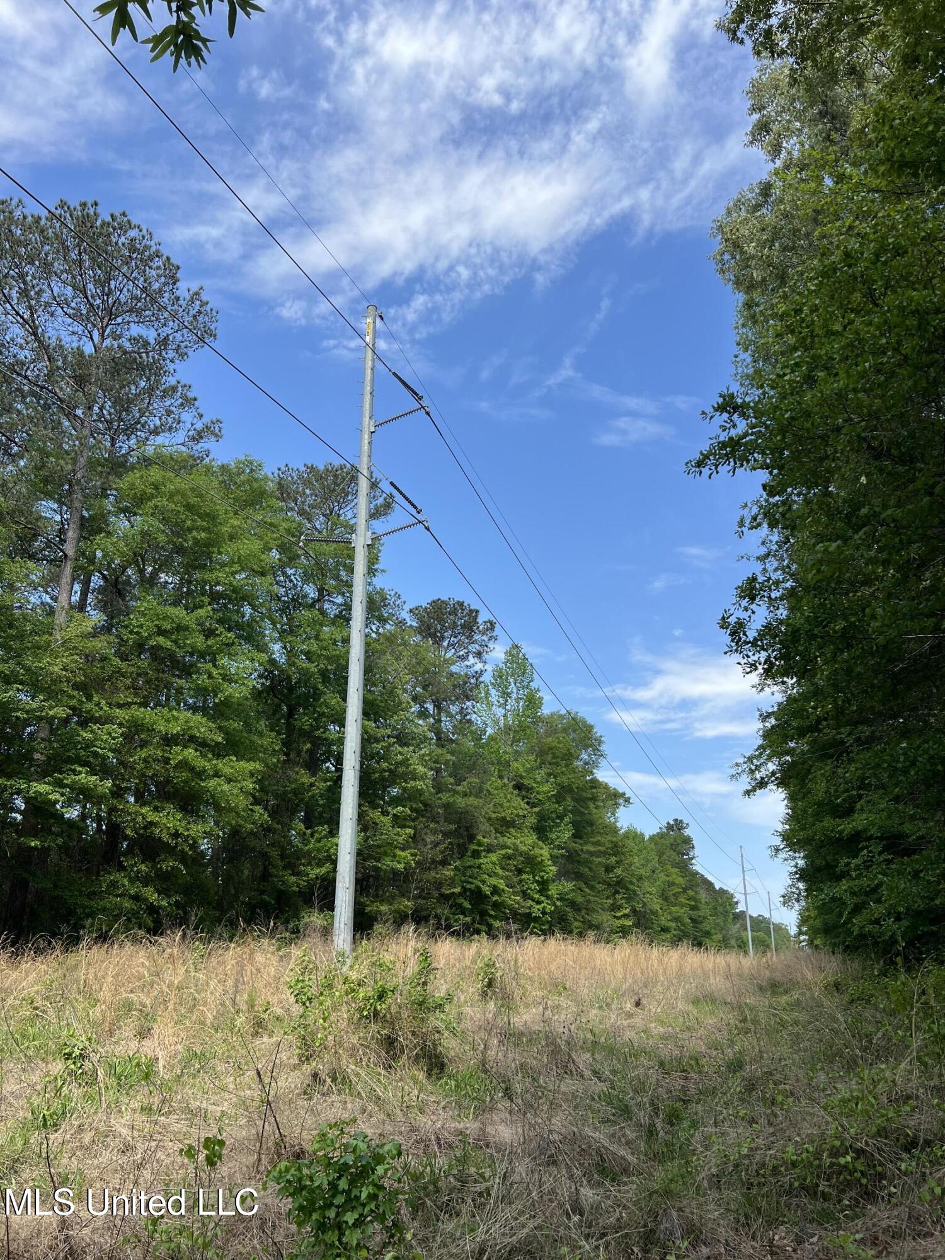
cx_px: 472
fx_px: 946
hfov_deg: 53.1
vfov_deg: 67.3
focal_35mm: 26
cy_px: 630
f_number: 1.5
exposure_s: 1/2915
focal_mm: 5.7
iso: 50
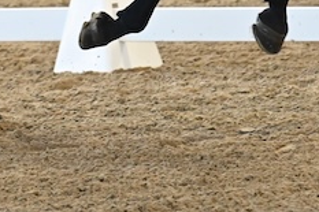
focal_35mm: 926
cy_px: -209
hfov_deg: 2.2
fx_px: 8199
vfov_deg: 1.5
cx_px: 56
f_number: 3.5
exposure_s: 1/800
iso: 3600
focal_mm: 200
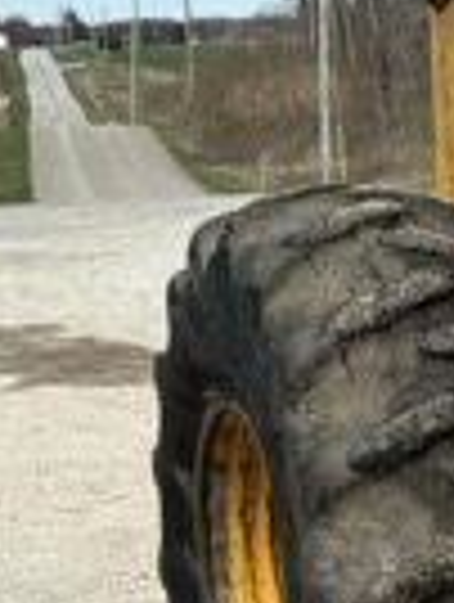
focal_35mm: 143
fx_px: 2493
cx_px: 1263
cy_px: 486
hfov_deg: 8.9
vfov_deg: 13.7
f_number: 1.78
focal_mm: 6.86
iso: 80
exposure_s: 1/4049
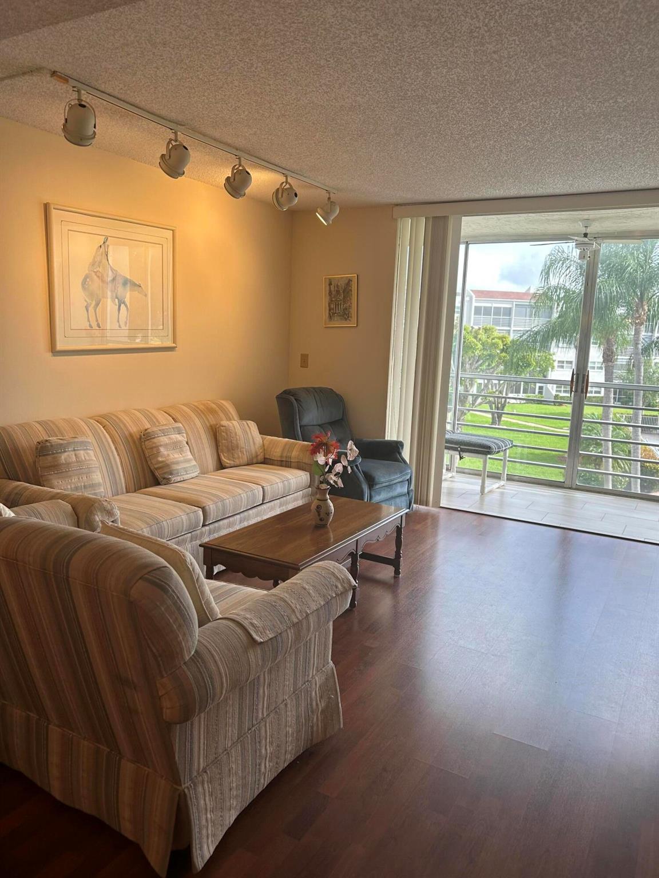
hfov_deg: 53.1
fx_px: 660
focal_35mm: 26
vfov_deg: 67.3
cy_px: 439
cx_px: 330
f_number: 1.5
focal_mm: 5.7
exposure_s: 1/211
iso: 40
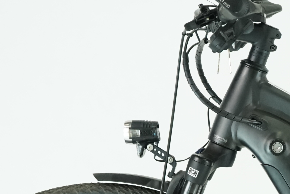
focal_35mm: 247
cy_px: 264
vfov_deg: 5.5
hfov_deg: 8.2
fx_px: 1990
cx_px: 427
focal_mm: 66
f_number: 5.6
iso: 2000
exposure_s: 1/200
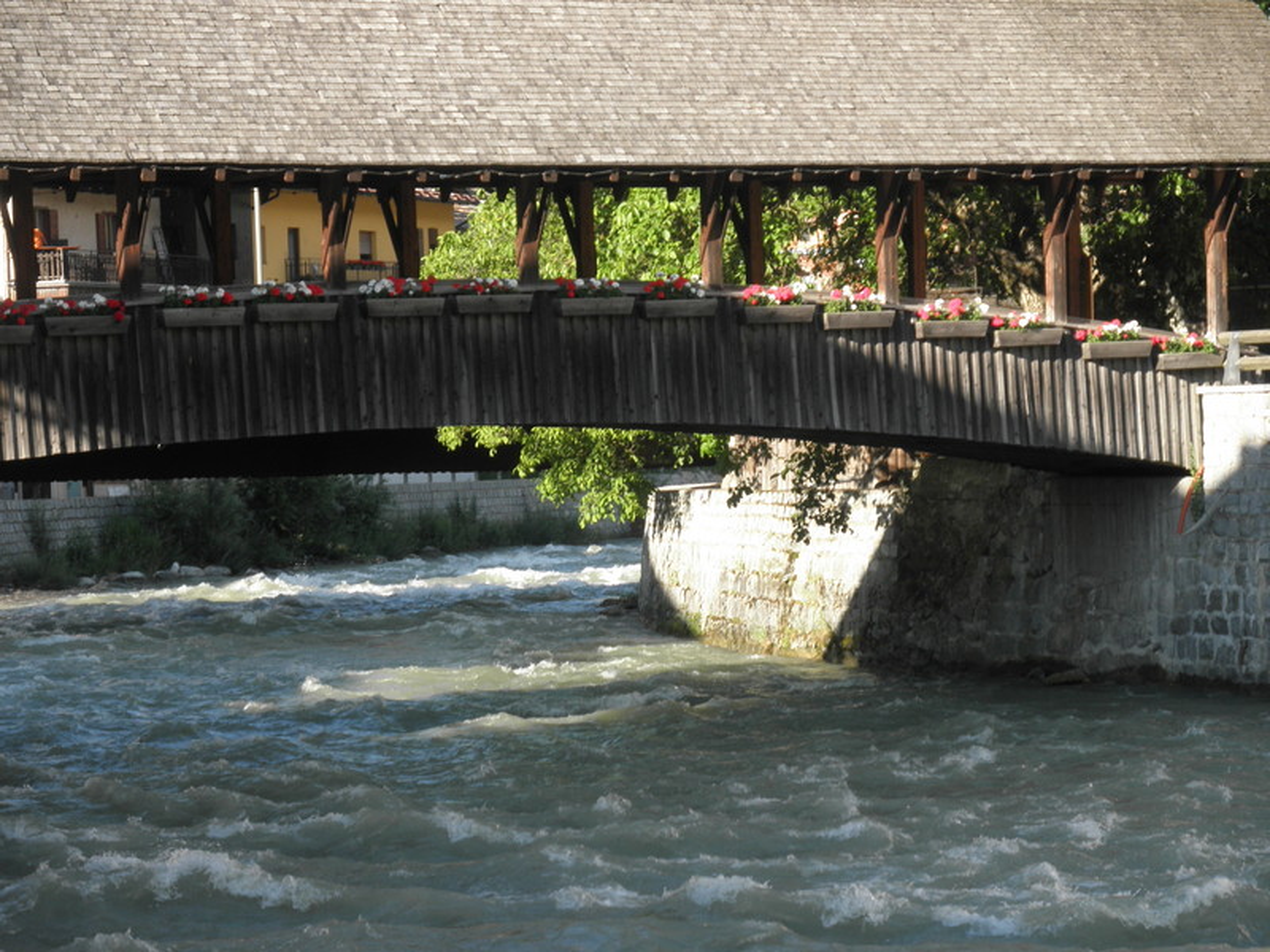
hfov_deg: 18.2
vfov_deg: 13.7
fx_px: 3962
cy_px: 476
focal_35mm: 108
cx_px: 635
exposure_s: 1/160
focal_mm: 19.1
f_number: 4.4
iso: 64
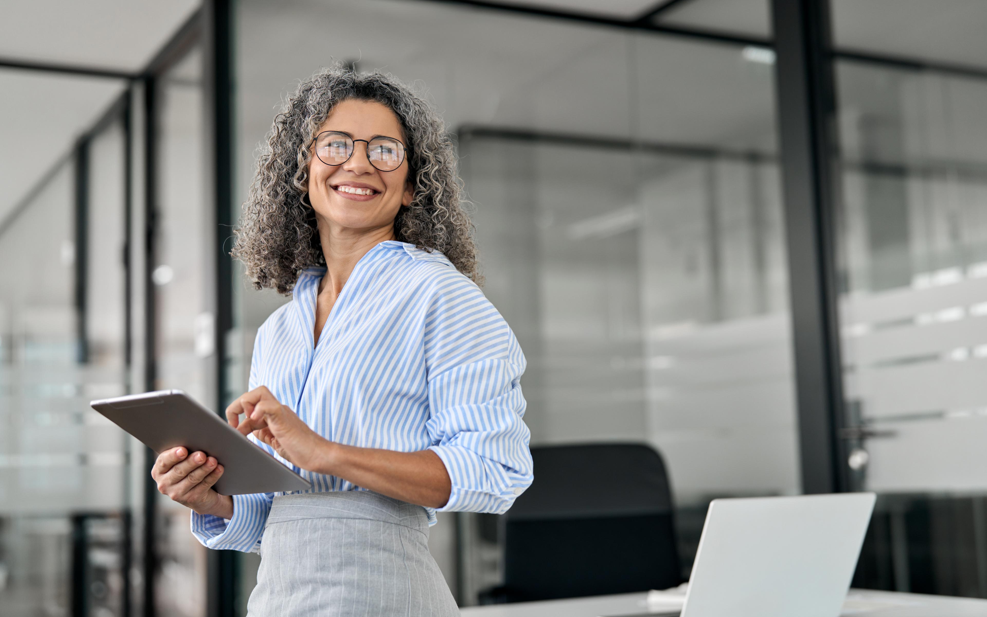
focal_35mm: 51
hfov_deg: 39.6
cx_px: 494
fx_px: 1372
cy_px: 303
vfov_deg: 25.3
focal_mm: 50
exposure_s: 1/250
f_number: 1.8
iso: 200
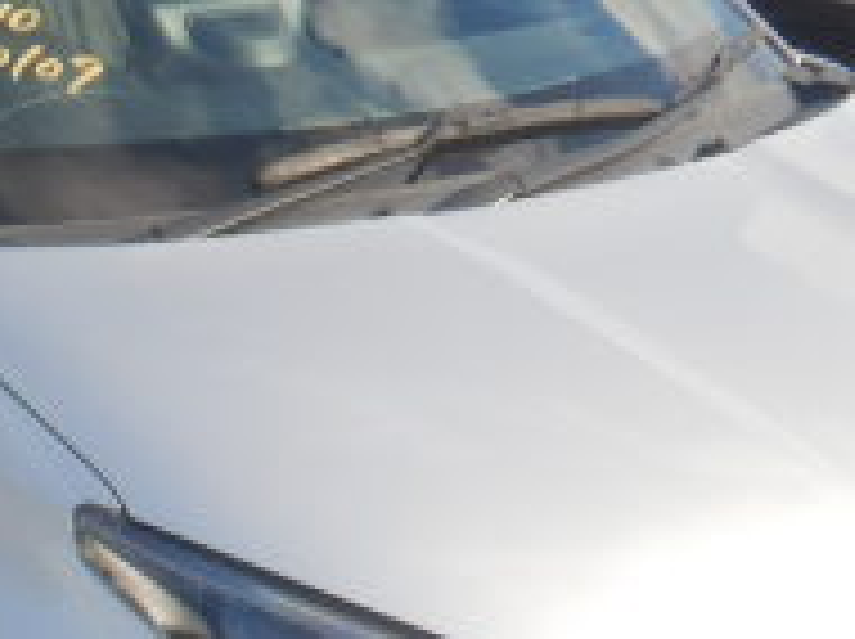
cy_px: 576
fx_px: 1998
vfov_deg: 17.9
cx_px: 207
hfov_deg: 23.9
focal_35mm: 81
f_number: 2.8
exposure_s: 1/250
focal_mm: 4.3
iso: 125
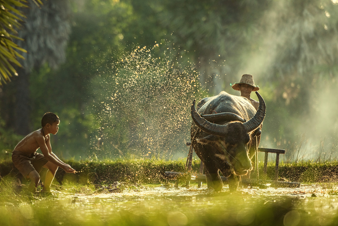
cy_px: 122
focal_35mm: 217
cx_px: 185
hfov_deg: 9.5
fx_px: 2038
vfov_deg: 6.3
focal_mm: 185
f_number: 2.8
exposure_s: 1/2500
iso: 200
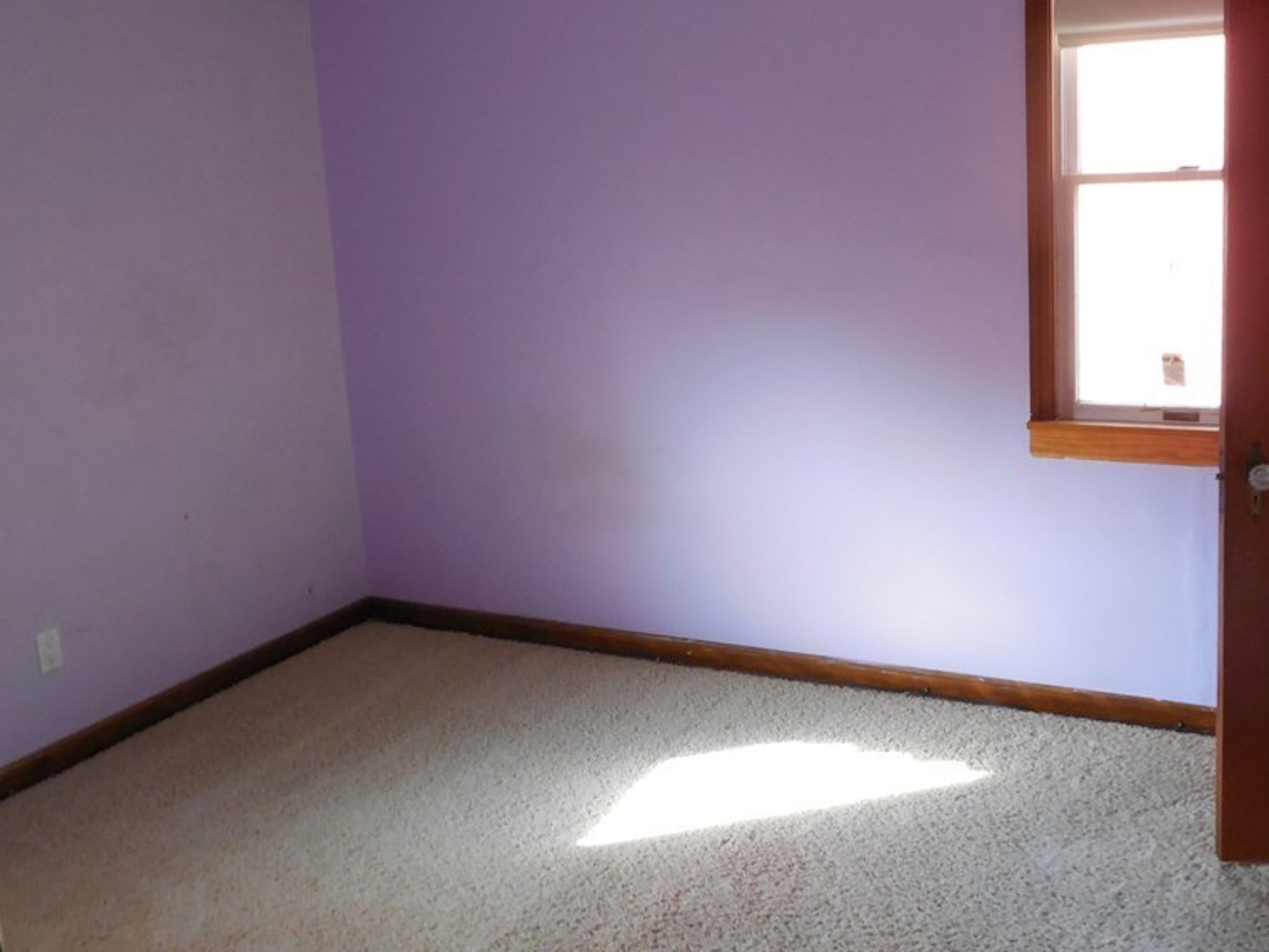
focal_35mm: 35
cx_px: 715
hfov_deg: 52.5
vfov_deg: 40.6
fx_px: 1283
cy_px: 398
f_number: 3.5
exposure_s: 1/30
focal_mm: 4.6
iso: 400
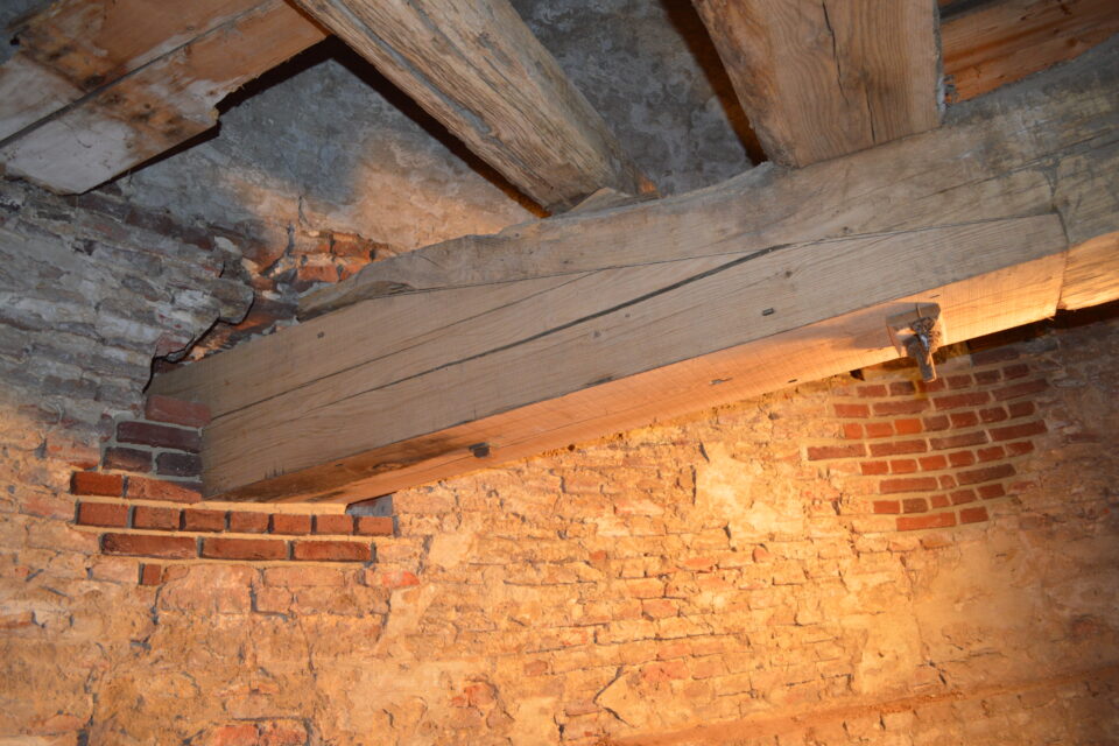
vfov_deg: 47.9
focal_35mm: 27
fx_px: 839
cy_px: 373
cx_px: 560
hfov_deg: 67.4
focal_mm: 18
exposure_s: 1/60
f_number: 4
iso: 400
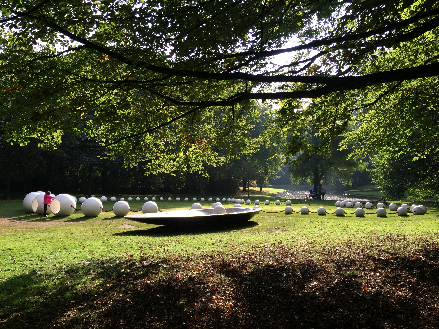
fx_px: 380
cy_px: 164
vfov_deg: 46.8
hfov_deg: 60.0
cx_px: 220
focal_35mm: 30
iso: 32
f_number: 2.2
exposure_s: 1/733
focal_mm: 4.12
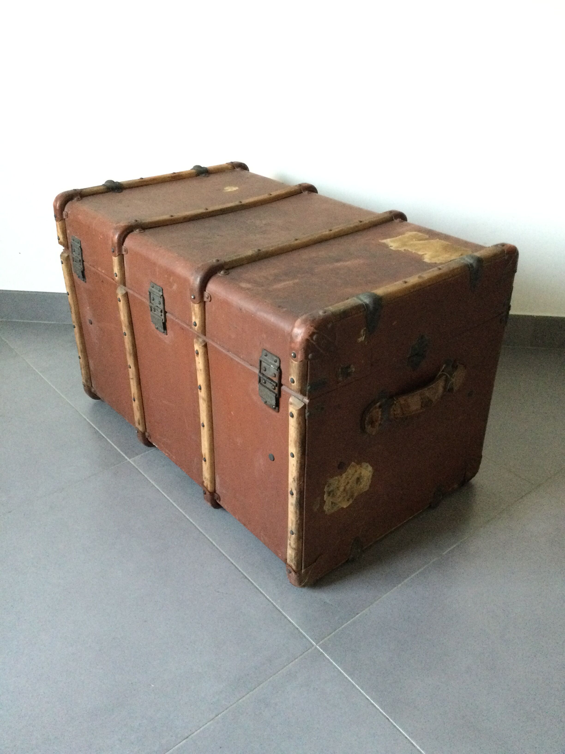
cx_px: 282
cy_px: 377
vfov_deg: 58.4
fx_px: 675
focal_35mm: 31
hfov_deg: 45.4
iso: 320
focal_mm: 3.3
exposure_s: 1/17
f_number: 2.4
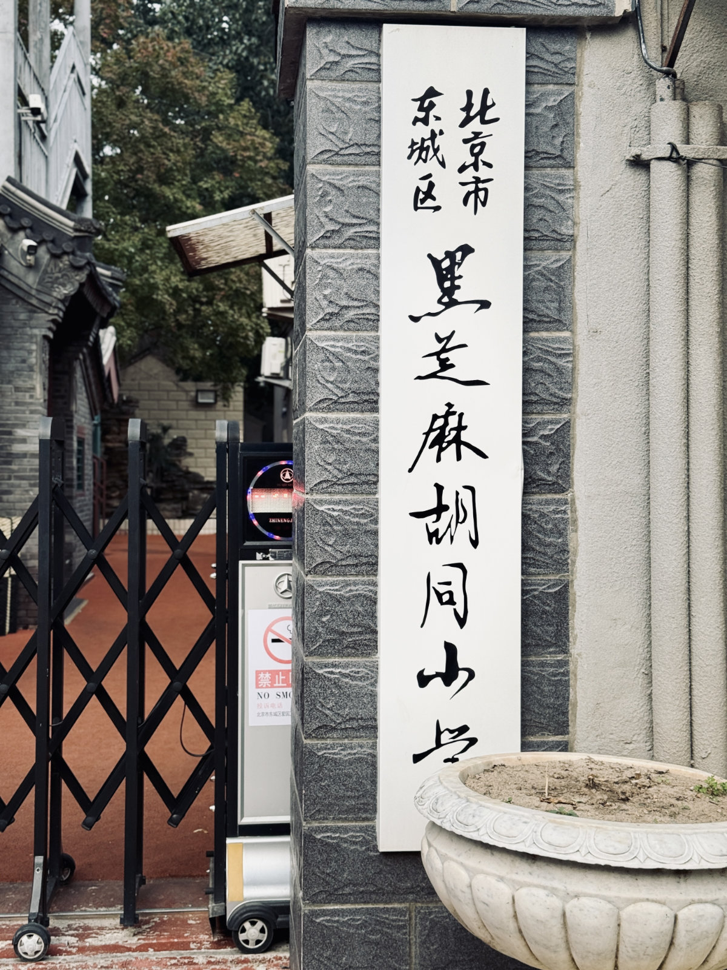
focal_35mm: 48
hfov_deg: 30.3
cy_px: 485
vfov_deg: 39.7
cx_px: 364
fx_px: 1344
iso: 64
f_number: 1.8
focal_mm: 6.8
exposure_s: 1/2088
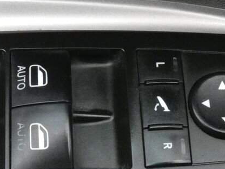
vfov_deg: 15.4
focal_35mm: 96
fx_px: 624
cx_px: 28
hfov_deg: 20.1
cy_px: 90
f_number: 5.6
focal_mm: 7.1
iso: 1000
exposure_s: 1/80
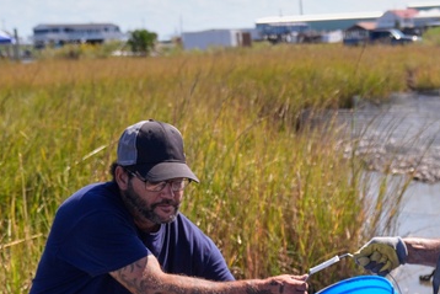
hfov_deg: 23.6
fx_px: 978
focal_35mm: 80
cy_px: 282
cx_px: 498
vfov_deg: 16.8
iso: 250
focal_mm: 28
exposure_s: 1/3200
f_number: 2.8
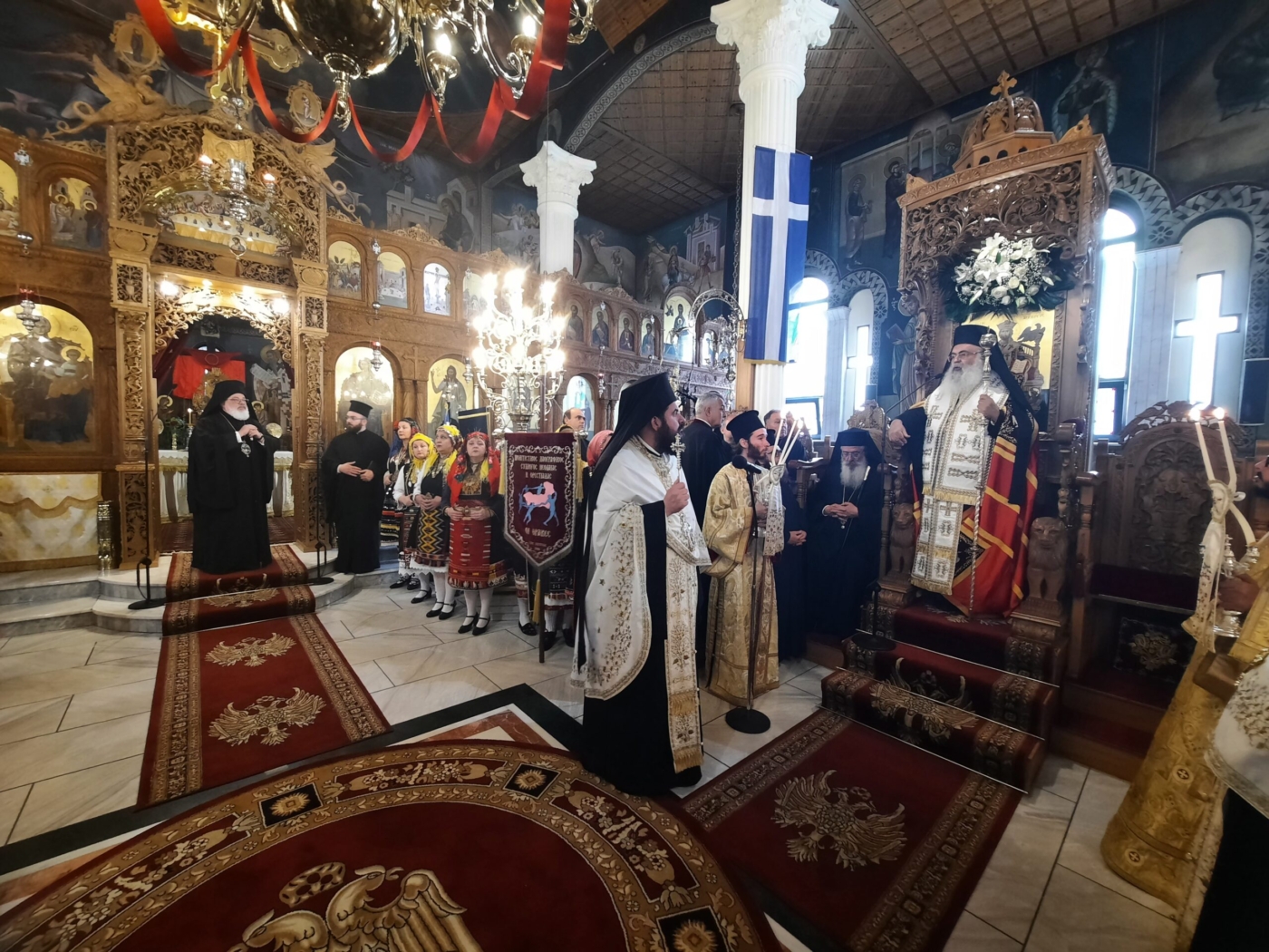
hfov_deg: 106.2
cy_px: 476
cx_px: 634
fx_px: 477
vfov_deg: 89.9
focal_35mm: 13
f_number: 2.2
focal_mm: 1.74
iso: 250
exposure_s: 1/25
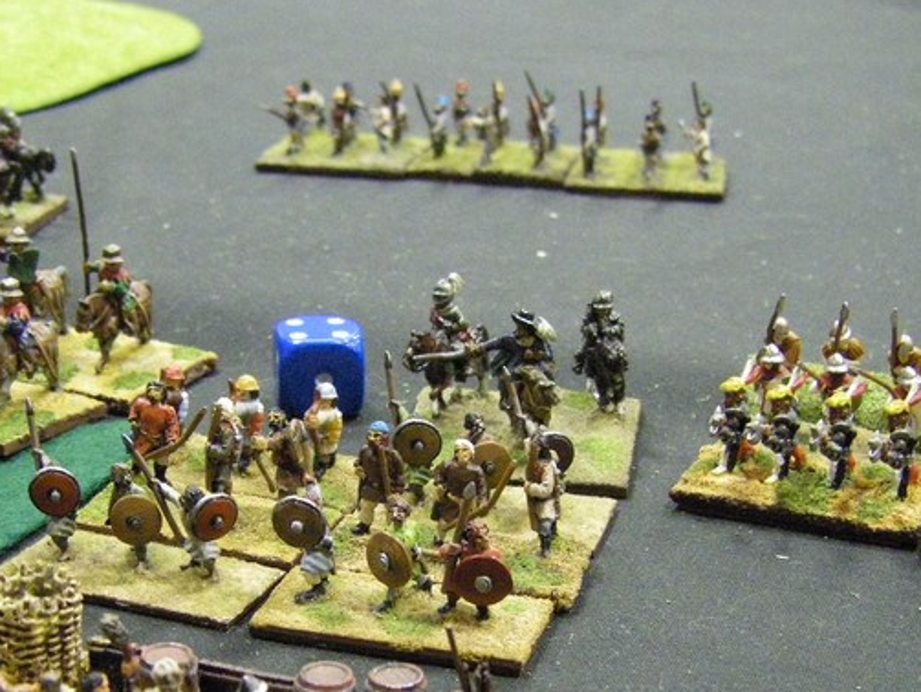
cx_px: 392
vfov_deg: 19.1
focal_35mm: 77
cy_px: 485
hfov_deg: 25.3
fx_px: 2050
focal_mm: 8.4
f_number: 3.6
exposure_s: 1/13
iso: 800
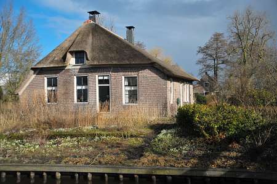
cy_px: 92
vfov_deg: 34.1
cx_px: 138
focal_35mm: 39
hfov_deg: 49.6
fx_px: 300
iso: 320
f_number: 4
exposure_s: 1/2500
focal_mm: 26
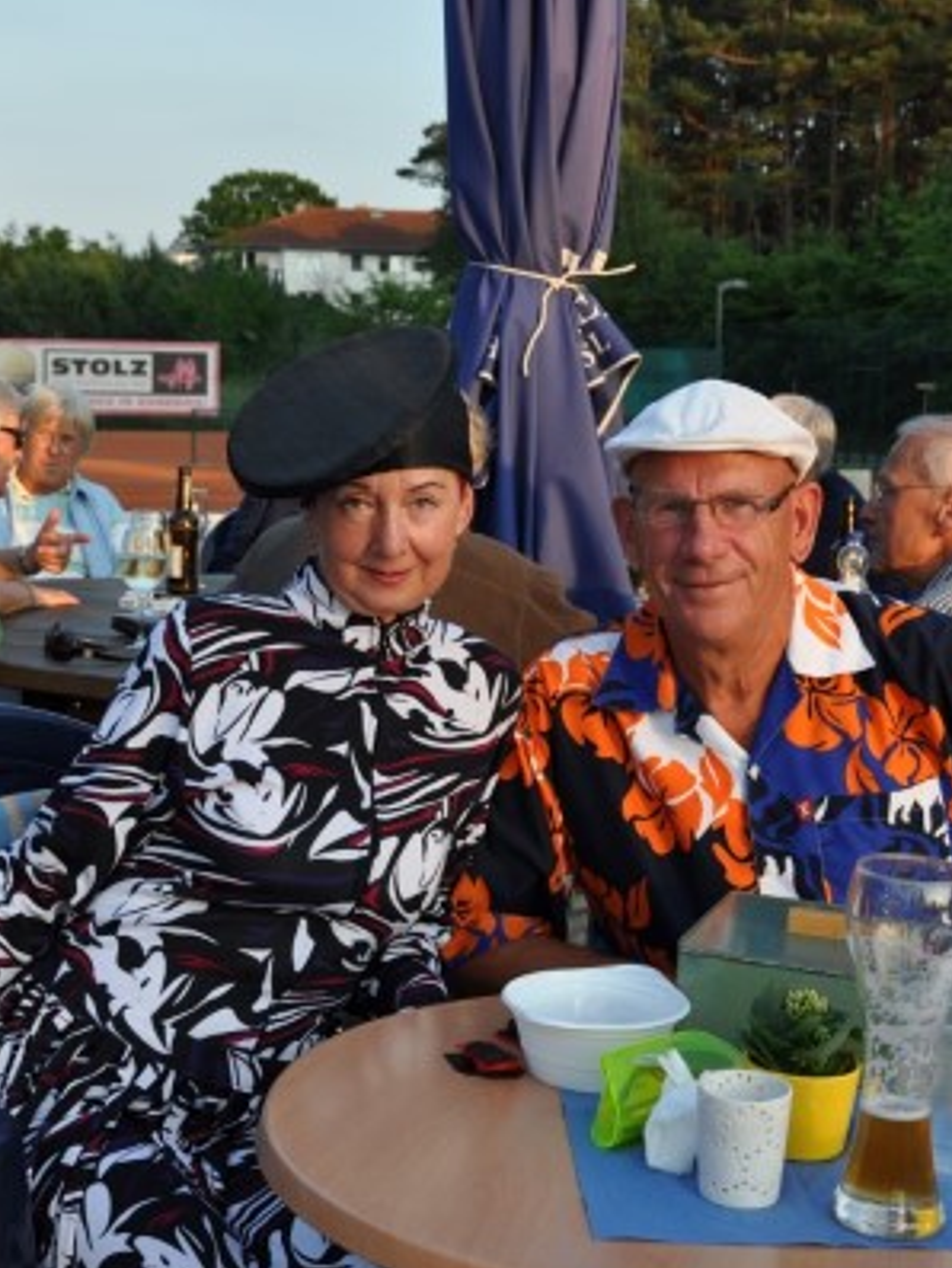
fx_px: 2236
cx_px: 486
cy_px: 636
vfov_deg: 31.7
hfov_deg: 24.0
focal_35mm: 61
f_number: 6.3
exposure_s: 1/160
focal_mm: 28
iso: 200
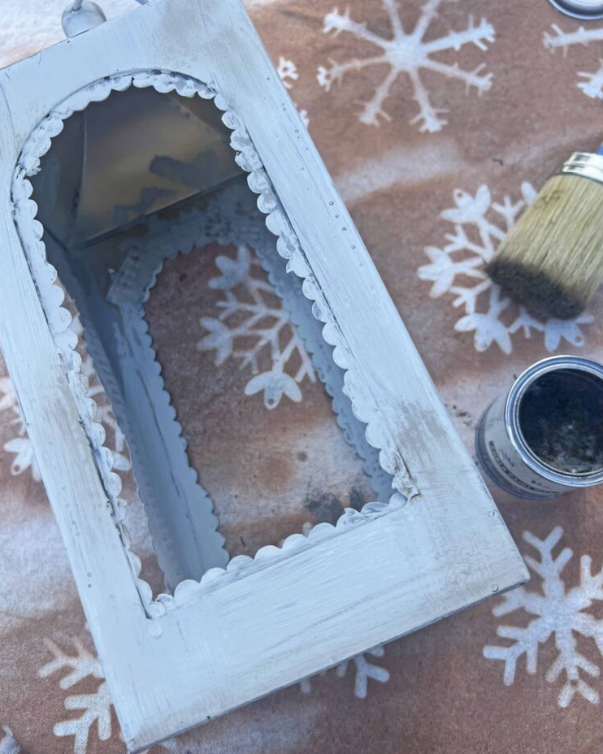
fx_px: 625
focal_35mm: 28
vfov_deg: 62.2
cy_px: 391
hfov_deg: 51.5
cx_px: 302
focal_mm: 5.7
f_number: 1.5
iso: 50
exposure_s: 1/426
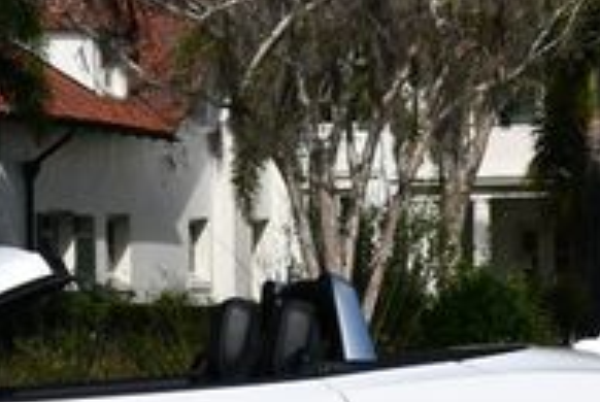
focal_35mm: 185
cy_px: 260
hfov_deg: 11.0
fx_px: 3088
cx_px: -37
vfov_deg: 7.4
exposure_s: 1/320
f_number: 9
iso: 100
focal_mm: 28
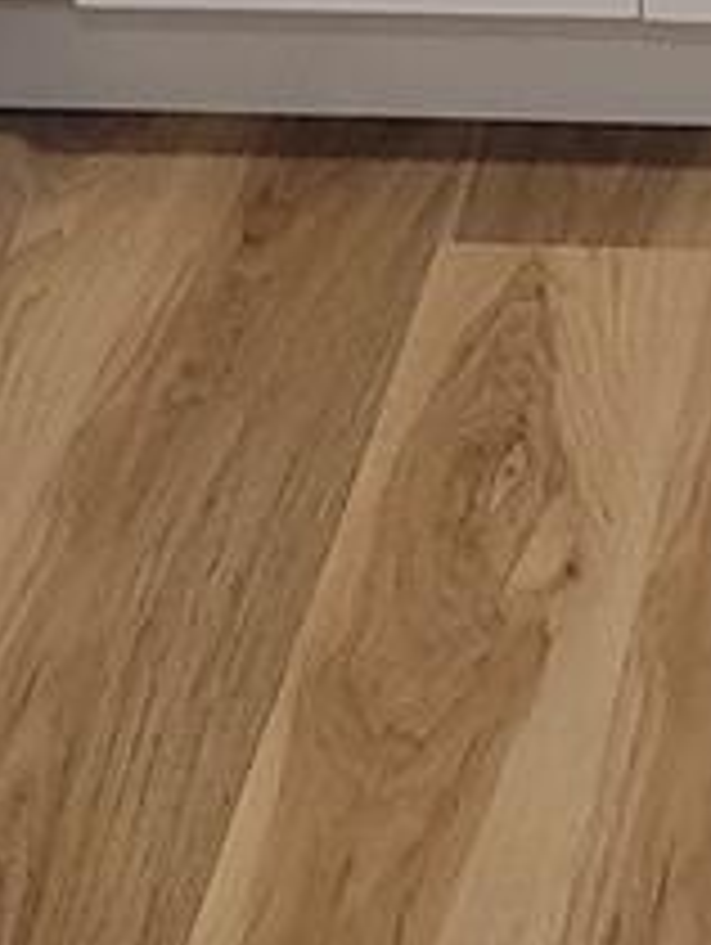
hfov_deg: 10.6
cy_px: -1174
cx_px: 936
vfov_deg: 12.1
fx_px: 3744
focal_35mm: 137
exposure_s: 1/60
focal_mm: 6.7
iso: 125
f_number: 1.8
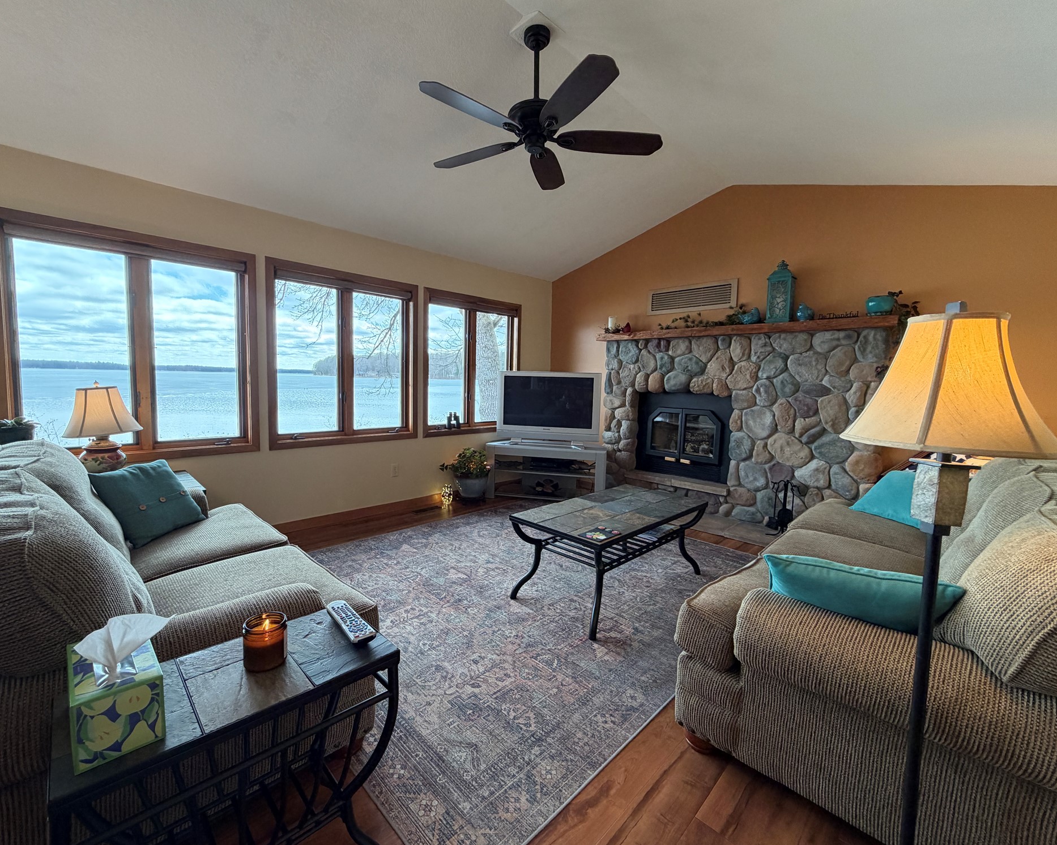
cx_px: 498
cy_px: 415
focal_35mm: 15
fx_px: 469
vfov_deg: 84.0
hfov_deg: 96.7
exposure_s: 1/120
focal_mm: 2.22
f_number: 2.2
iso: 160
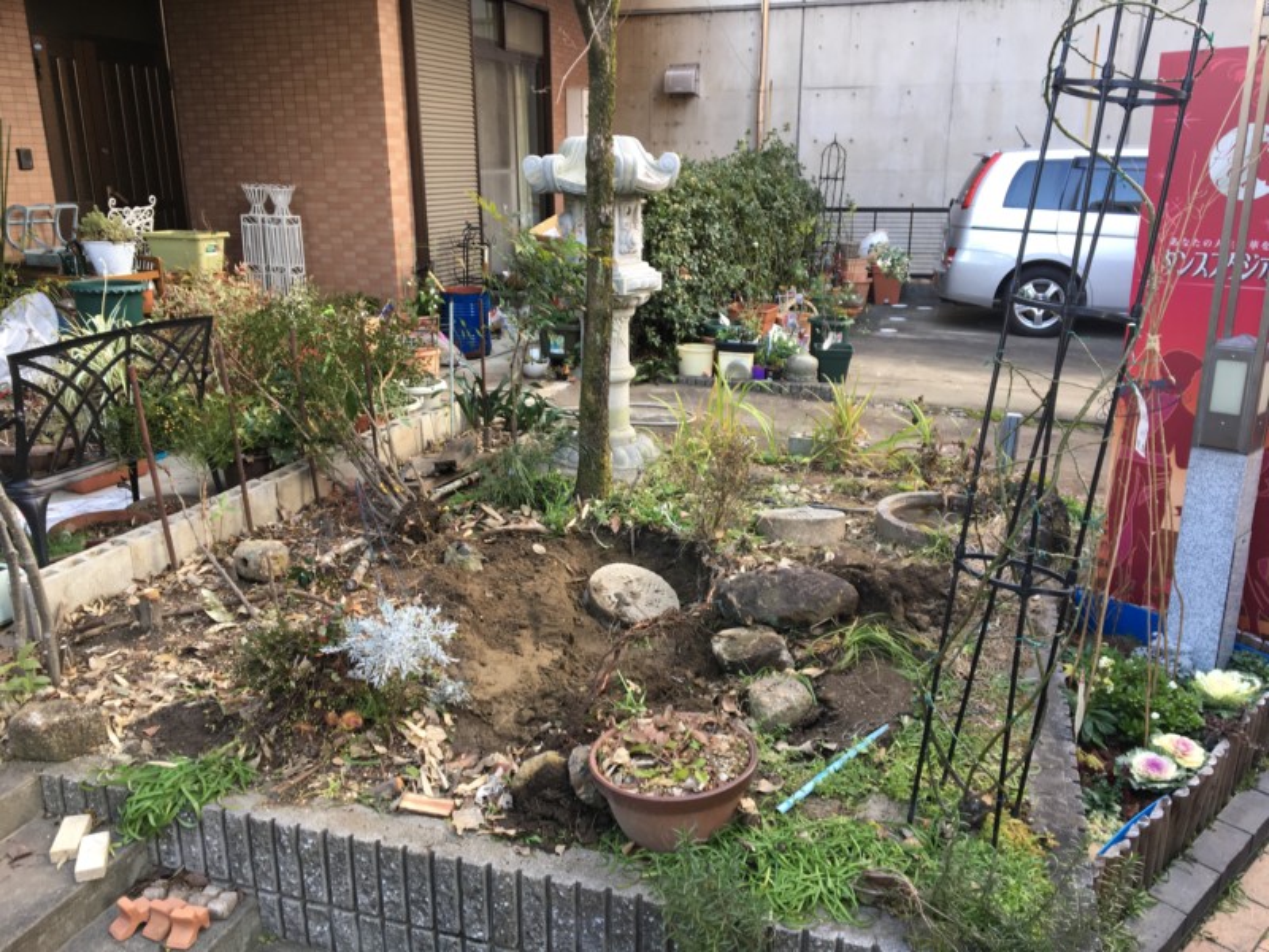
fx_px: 1063
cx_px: 634
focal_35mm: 29
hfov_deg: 61.7
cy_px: 476
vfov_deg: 48.2
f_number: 2.2
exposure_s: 1/60
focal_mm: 4.15
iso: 25
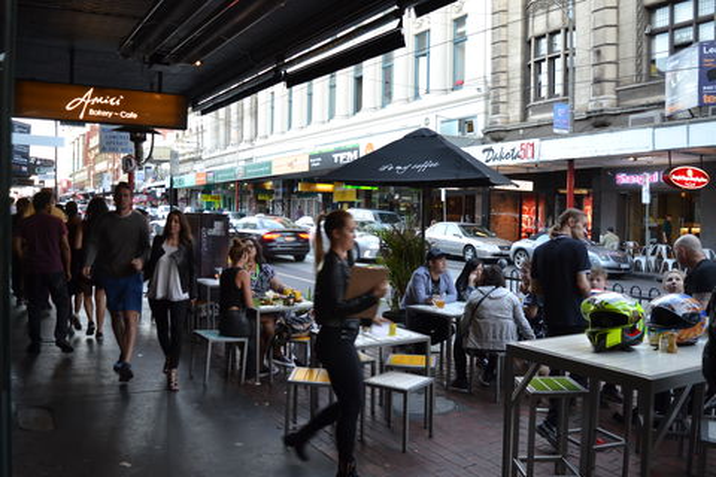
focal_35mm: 33
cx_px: 358
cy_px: 238
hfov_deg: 57.2
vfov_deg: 40.0
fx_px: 656
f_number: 3.8
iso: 400
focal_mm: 22
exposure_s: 1/50
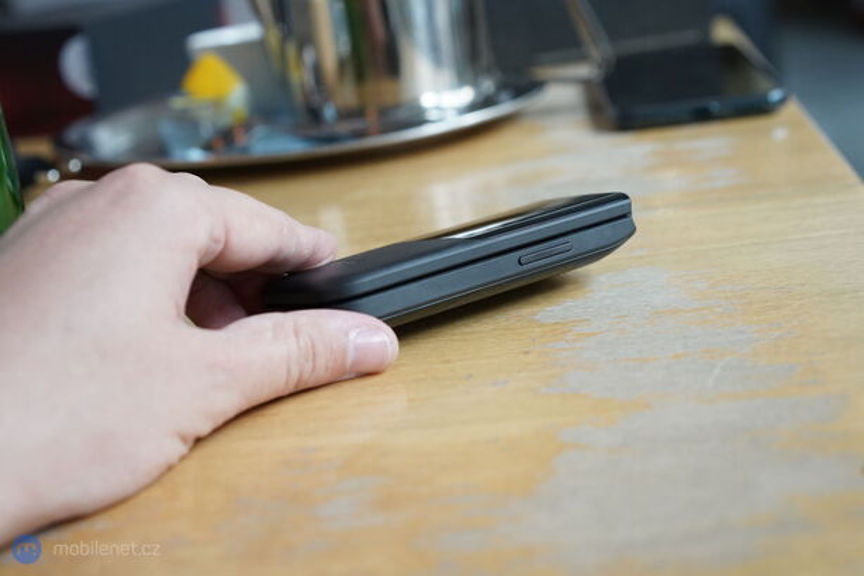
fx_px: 1320
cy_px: 288
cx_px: 432
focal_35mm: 55
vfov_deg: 24.6
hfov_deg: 36.3
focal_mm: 55
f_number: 5.6
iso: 3200
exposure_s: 1/250
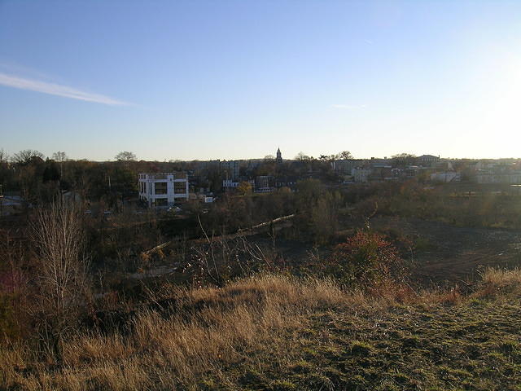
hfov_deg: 63.4
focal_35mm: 28
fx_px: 421
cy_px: 196
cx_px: 260
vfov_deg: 49.7
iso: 50
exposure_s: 1/224
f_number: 6.3
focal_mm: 5.8
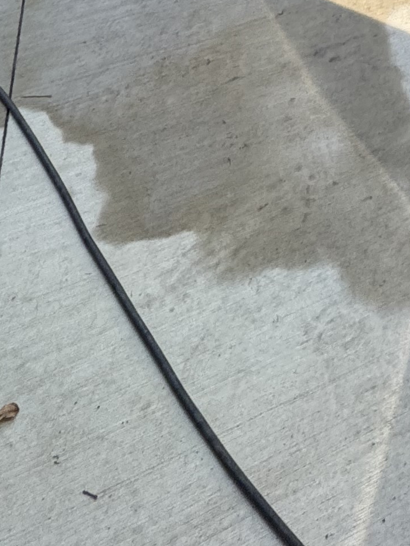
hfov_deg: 21.4
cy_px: -499
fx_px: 932
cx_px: 588
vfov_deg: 20.1
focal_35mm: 59
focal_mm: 2.22
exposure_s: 1/100
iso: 50
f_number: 2.2
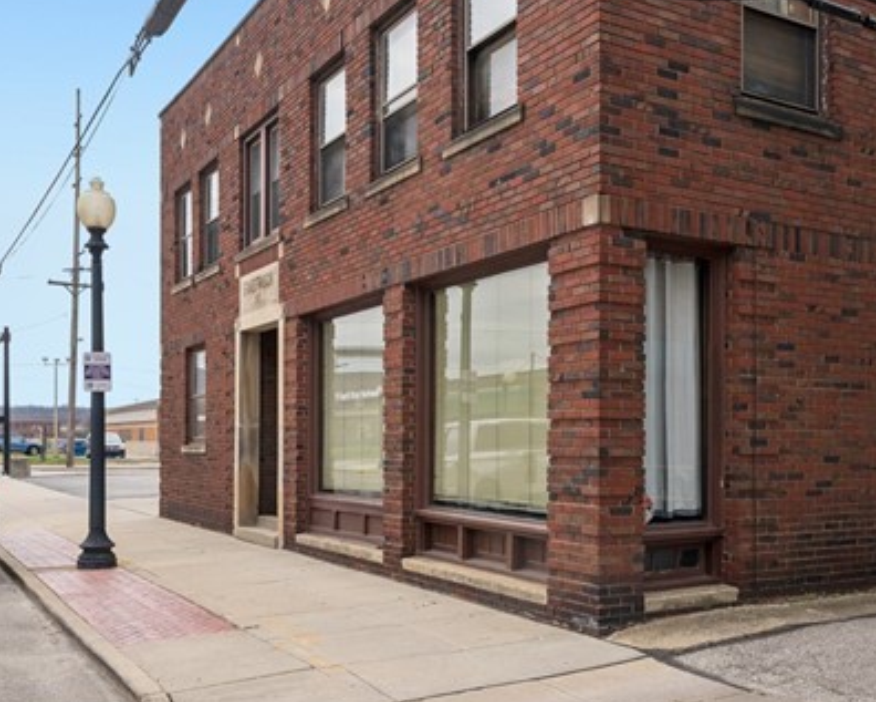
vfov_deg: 41.1
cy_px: 381
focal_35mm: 36
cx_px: 520
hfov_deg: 50.0
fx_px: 934
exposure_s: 1/400
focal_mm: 14
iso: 200
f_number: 8
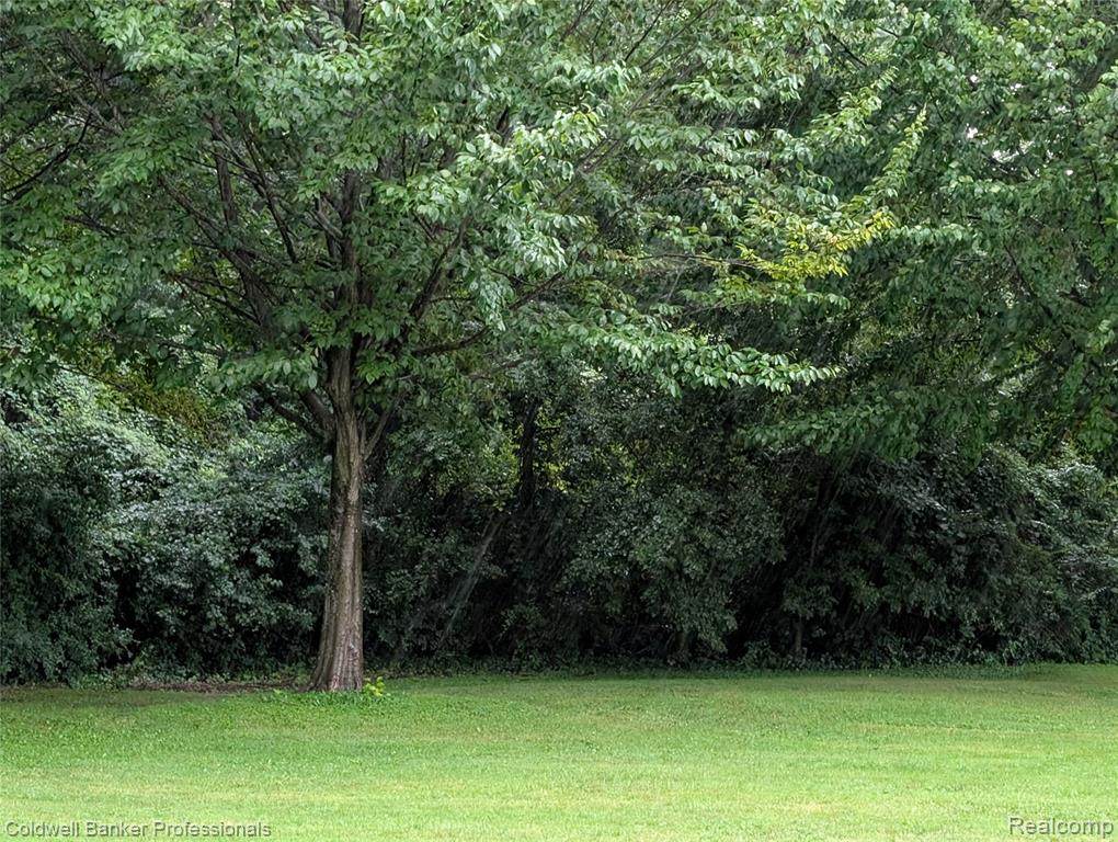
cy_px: 421
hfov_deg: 38.9
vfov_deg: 29.7
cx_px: 559
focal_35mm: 49
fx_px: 1585
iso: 1032
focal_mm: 6.9
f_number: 1.68
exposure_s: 1/74.7
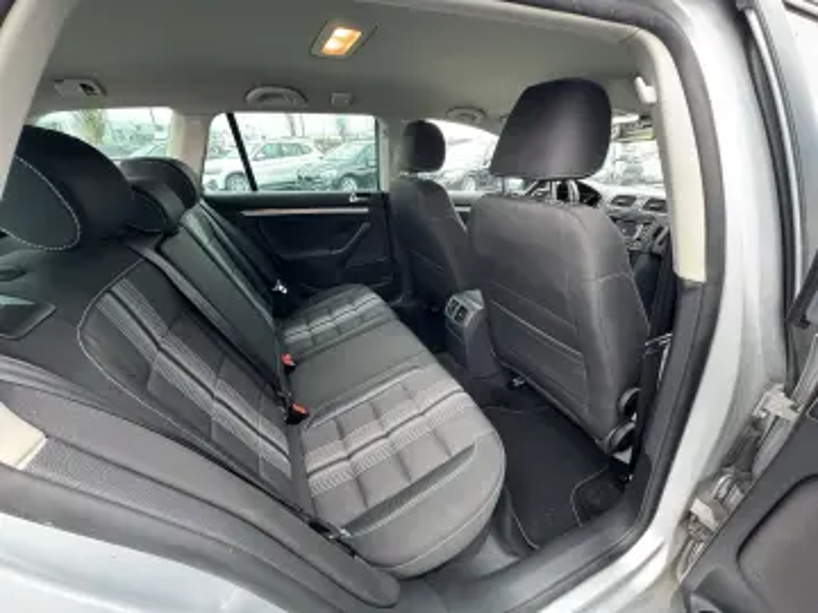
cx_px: 409
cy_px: 306
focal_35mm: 14
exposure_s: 1/60
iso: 500
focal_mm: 2.22
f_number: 2.2
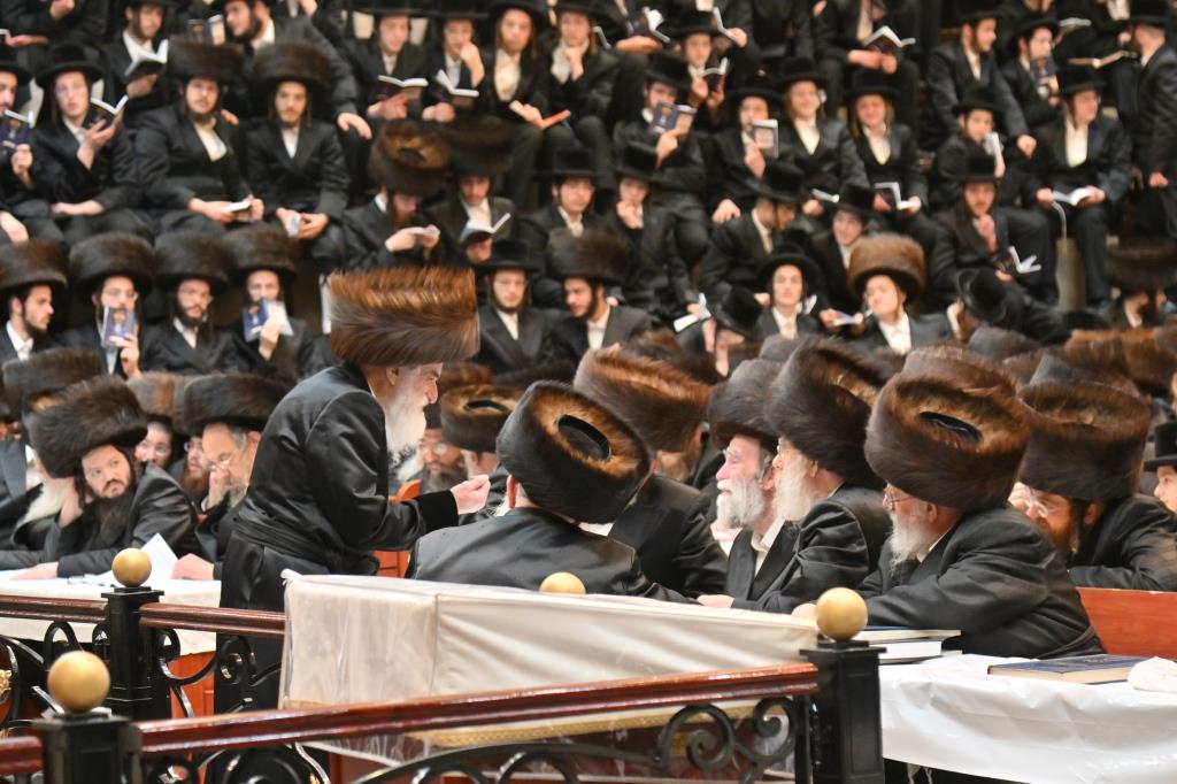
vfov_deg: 12.2
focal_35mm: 112
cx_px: 588
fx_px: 3660
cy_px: 392
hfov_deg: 18.3
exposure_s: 1/200
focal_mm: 75
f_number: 4
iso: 800
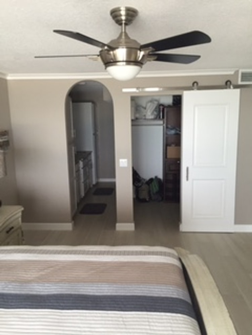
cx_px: 126
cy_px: 168
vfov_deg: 61.7
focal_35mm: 29
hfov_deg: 48.2
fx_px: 281
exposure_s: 1/30
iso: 100
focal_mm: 4.15
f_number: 2.2
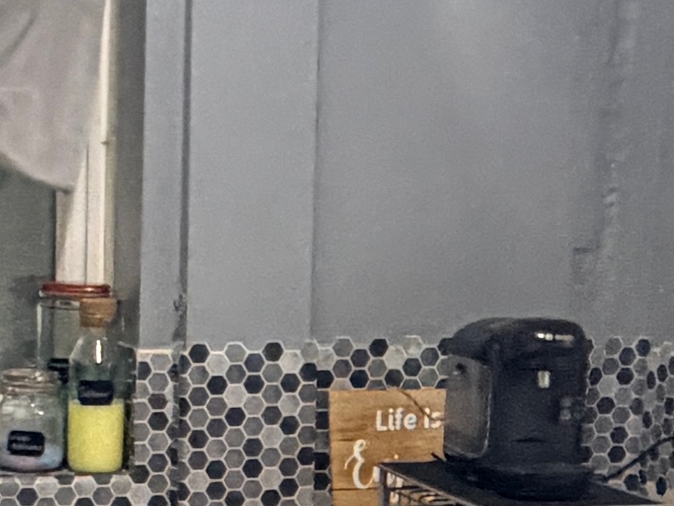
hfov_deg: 20.2
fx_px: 1869
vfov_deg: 15.0
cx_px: 125
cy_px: 559
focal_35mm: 96
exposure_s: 1/50
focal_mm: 2.22
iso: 500
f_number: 2.2
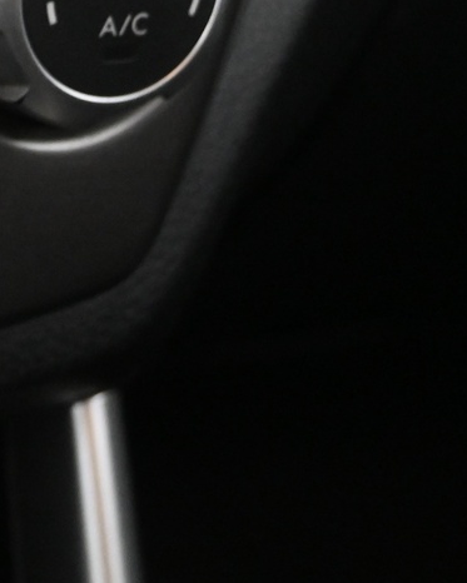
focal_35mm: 113
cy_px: 70
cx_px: -396
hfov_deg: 12.4
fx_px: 1945
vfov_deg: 16.8
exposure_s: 1/40
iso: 3600
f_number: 4.2
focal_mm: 23
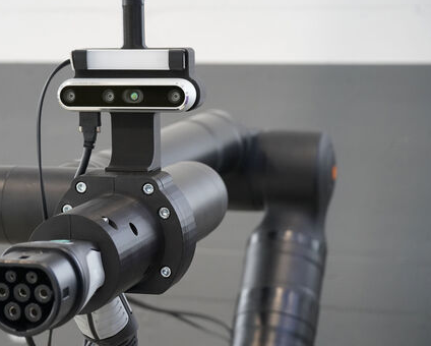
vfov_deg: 16.2
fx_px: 1213
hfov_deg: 20.1
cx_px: 135
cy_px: 163
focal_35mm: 95
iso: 3200
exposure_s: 1/160
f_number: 7.1
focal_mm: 70
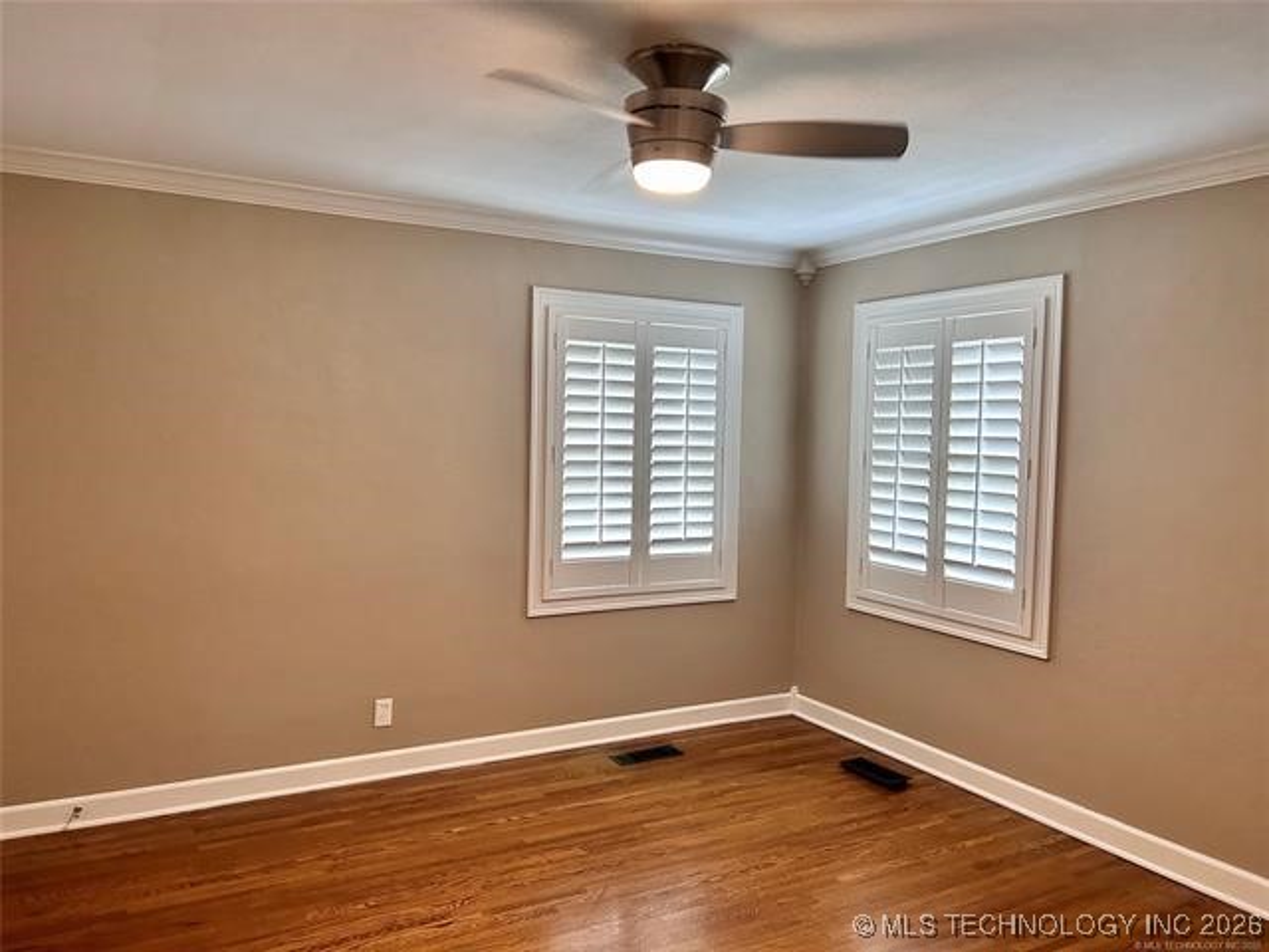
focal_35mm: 26
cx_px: 634
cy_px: 476
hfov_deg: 67.3
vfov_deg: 53.1
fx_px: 953
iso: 250
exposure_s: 1/60
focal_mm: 5.7
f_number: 1.5
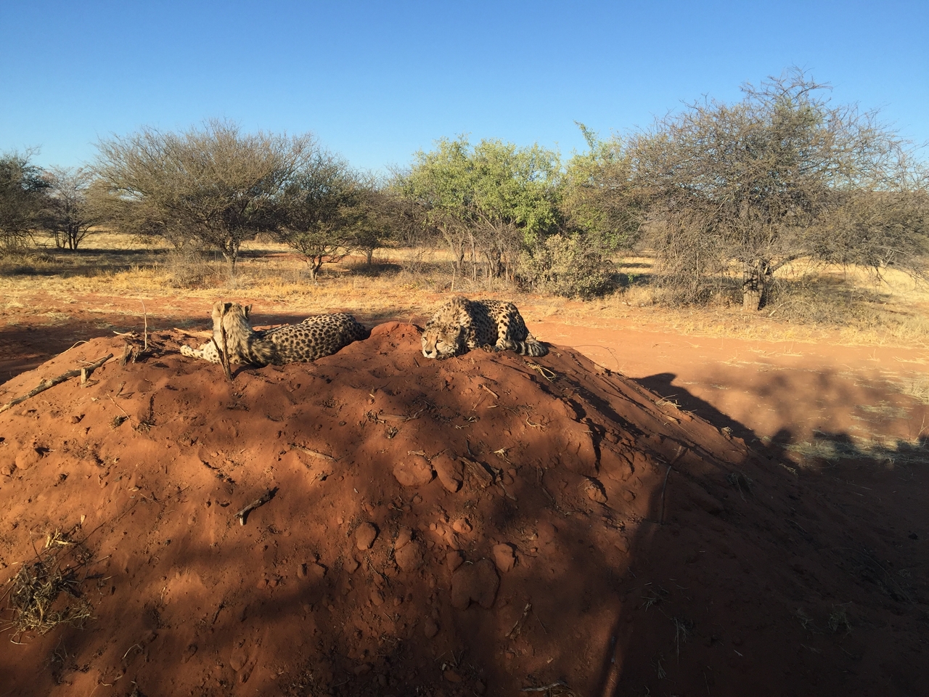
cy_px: 348
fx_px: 778
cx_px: 464
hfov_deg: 61.7
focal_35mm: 29
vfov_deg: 48.2
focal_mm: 4.15
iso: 32
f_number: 2.2
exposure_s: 1/1199
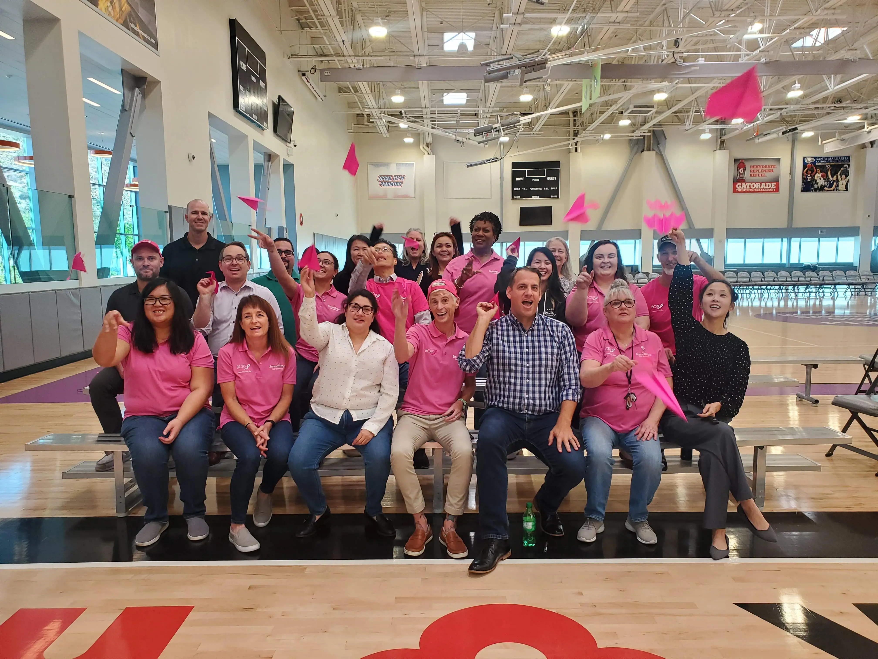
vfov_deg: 53.1
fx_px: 659
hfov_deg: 67.3
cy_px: 330
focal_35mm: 26
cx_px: 439
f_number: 2.4
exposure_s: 1/120
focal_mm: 4.3
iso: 160
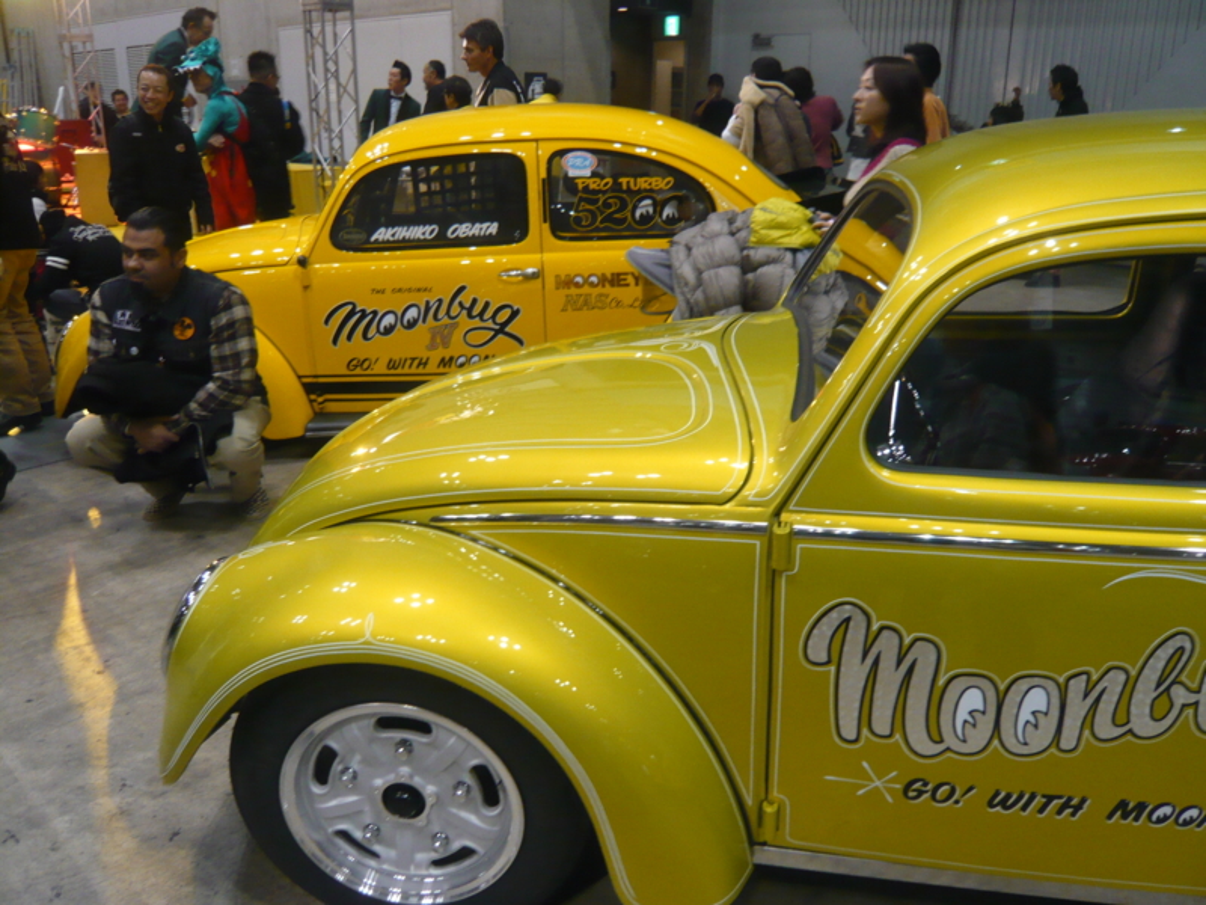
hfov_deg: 63.4
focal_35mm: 28
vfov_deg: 49.7
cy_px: 452
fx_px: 976
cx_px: 603
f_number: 2.8
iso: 200
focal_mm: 4.6
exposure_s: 1/20
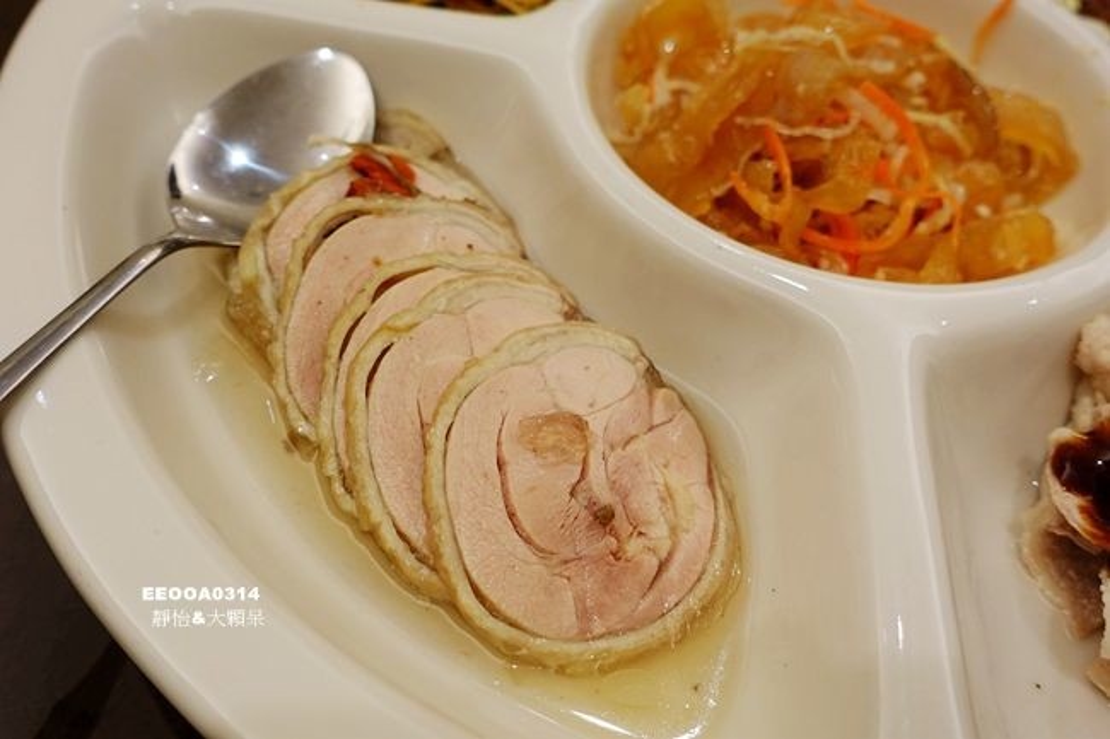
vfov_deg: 39.9
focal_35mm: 33
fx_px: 1017
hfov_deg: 57.2
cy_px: 370
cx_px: 555
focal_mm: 12.06
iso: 200
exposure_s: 1/40
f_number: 2.8
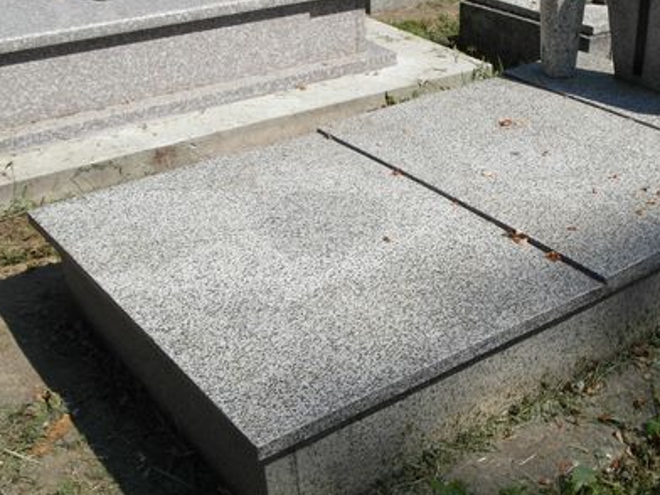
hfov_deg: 38.5
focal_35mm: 49
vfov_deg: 29.7
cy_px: 226
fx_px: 934
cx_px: 431
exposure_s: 1/500
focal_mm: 6.5
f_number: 4.6
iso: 80
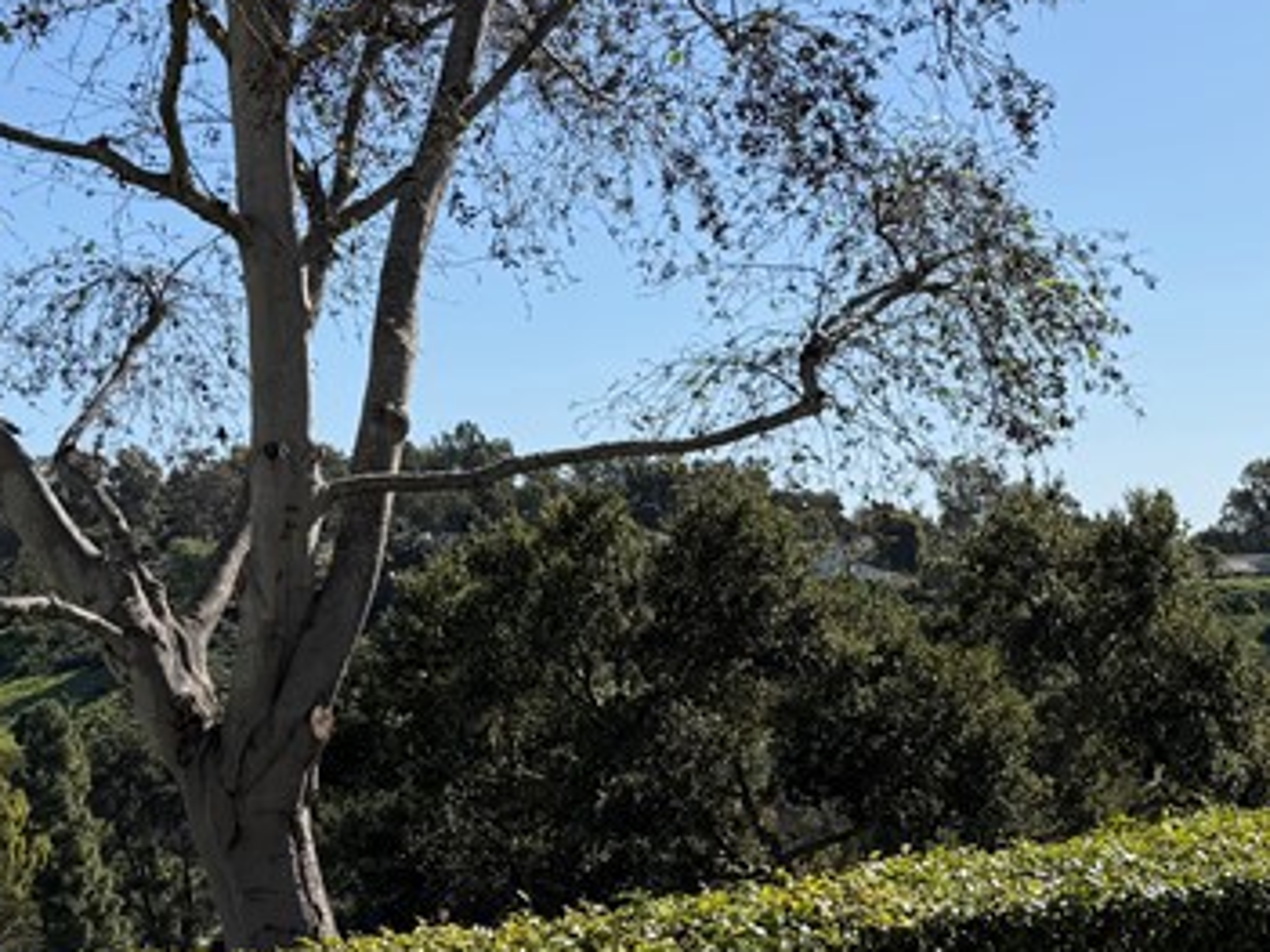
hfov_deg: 27.6
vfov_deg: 21.0
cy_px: 532
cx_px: 858
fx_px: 2567
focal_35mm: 70
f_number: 1.78
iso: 80
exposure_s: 1/6173
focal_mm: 6.76
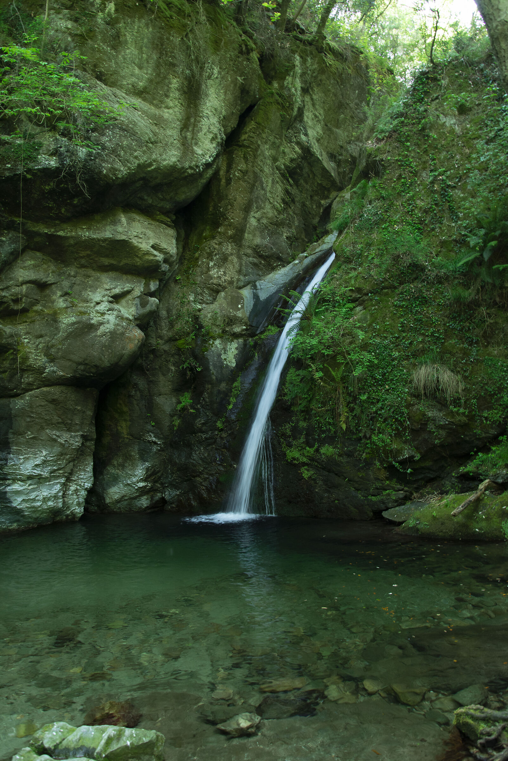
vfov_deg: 73.7
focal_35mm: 24
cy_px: 380
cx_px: 254
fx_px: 508
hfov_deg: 53.2
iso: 1250
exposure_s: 1/20
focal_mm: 24
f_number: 5.6
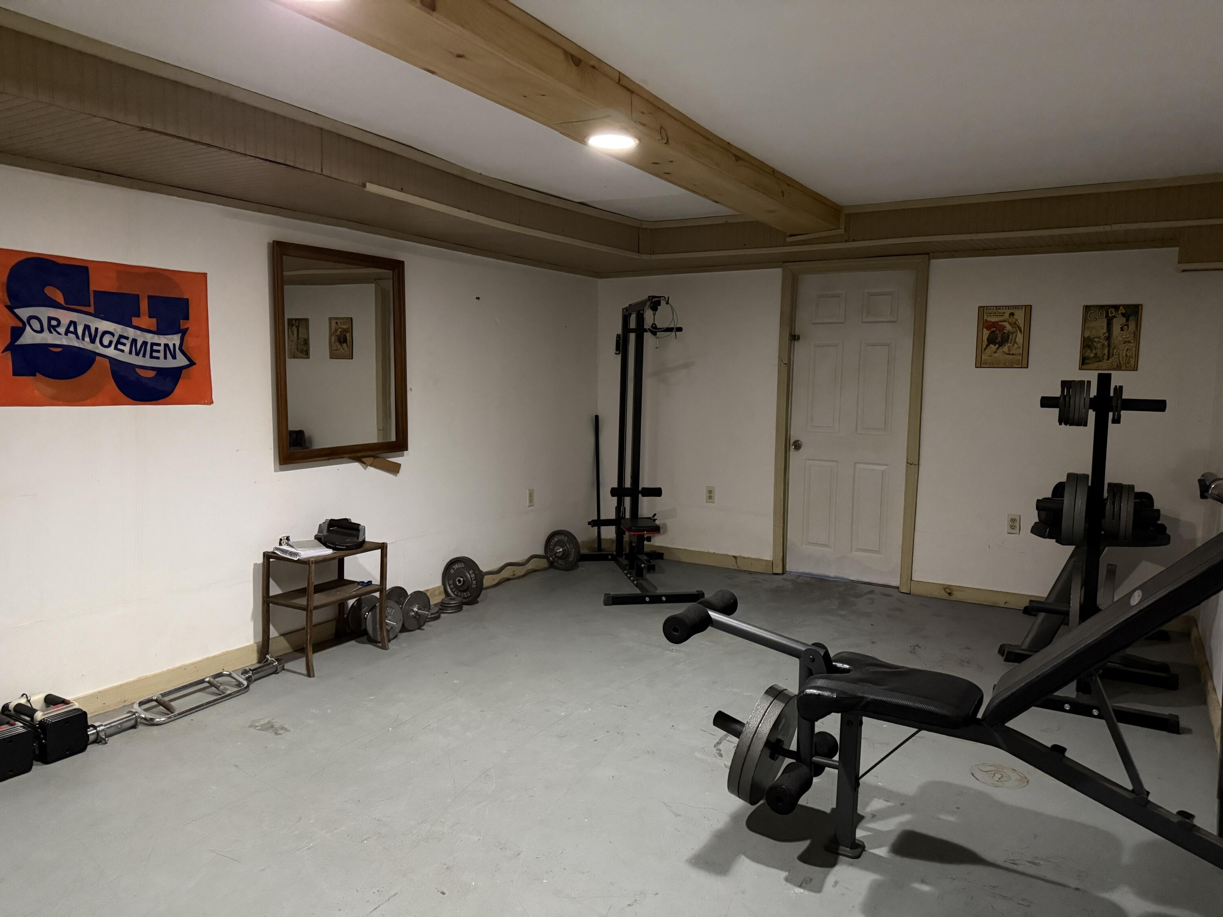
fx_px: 848
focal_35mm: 24
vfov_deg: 56.8
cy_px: 458
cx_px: 612
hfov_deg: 71.6
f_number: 1.78
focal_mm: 6.76
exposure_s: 1/30
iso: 1000
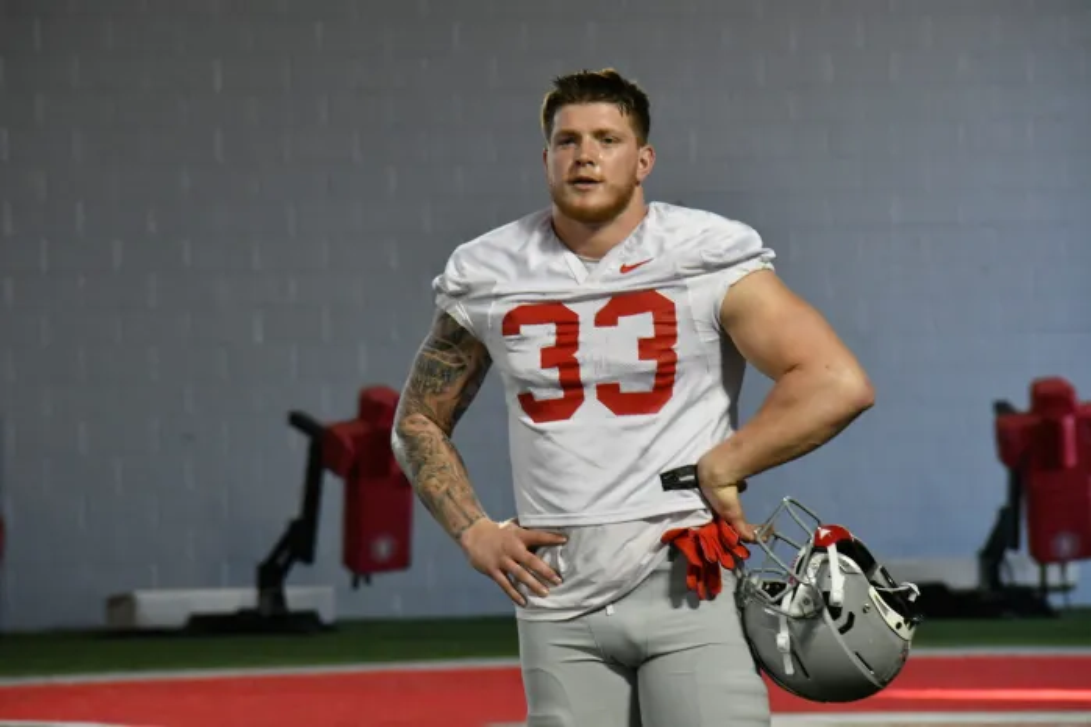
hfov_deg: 5.3
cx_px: 546
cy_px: 364
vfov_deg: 3.5
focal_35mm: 390
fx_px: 11818
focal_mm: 260
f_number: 10
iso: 5000
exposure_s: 1/320
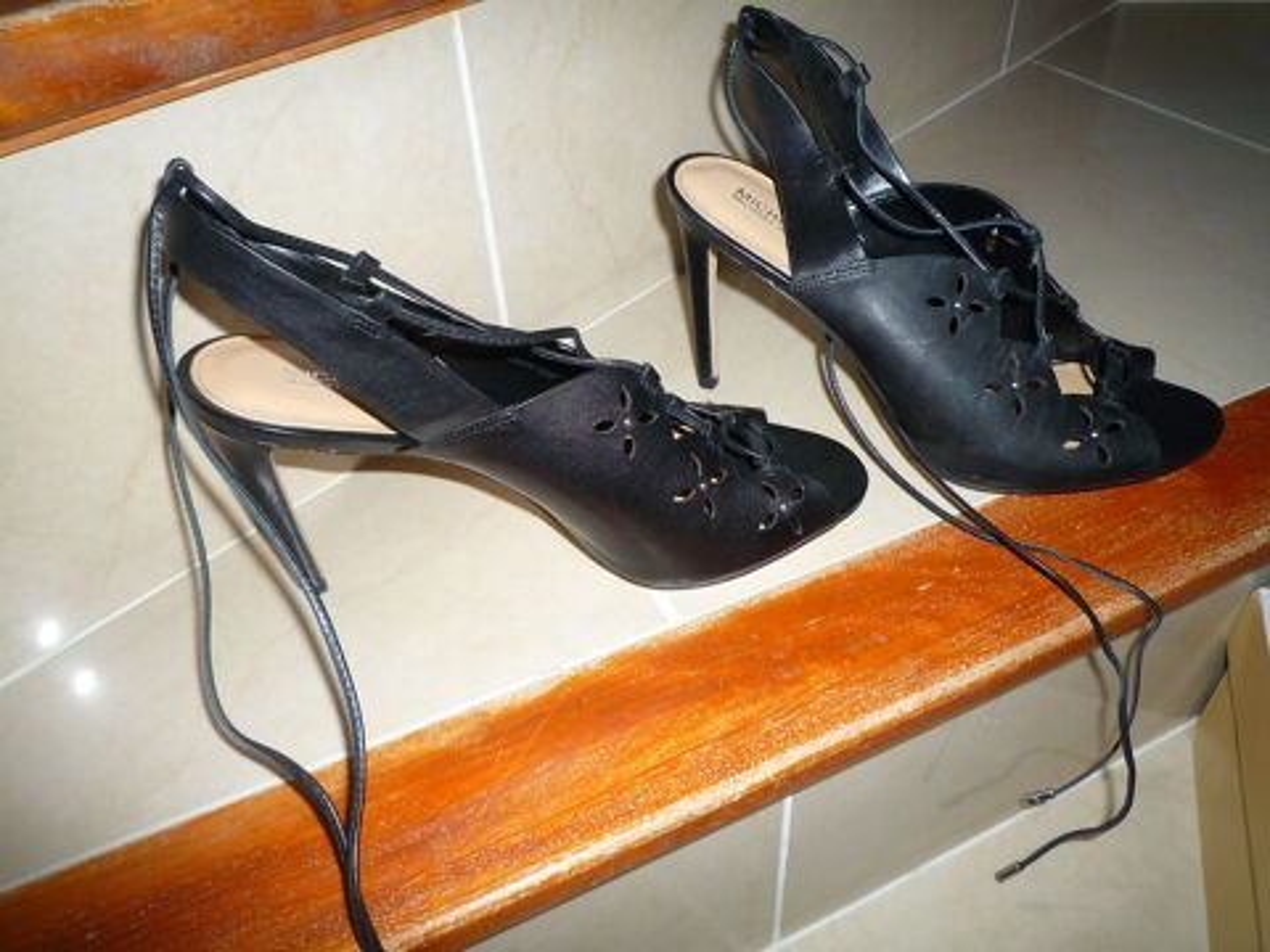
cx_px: 635
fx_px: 917
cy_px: 476
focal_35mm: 25
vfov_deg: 54.9
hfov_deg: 69.4
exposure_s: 1/30
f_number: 2.8
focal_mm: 4.4
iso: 100
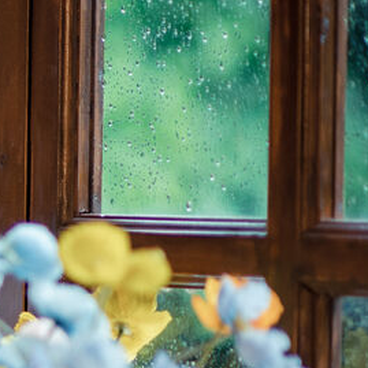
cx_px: -391
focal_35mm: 322
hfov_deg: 5.3
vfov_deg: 5.4
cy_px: 339
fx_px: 3873
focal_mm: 85
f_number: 1.4
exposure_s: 1/500
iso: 400
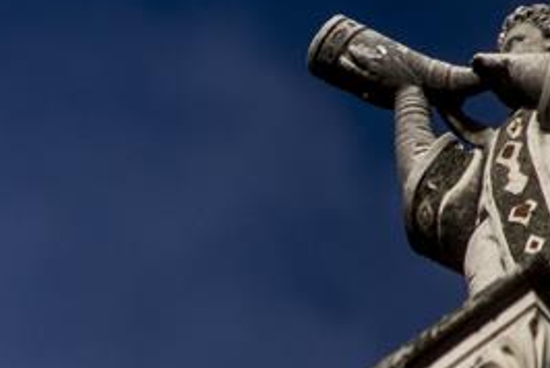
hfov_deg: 1.7
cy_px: 849
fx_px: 18368
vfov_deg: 1.1
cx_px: -651
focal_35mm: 1201
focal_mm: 200
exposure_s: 1/8000
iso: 640
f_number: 2.8
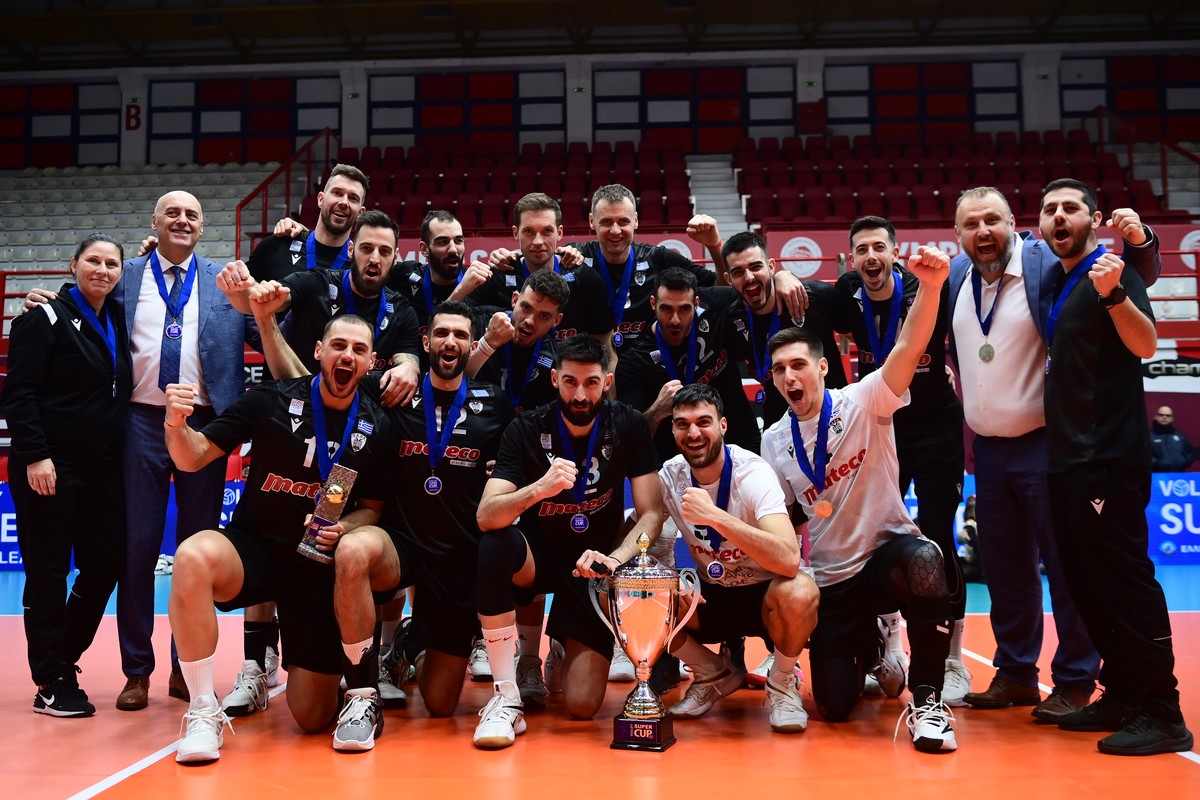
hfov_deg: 58.7
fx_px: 1067
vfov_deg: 41.1
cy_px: 400
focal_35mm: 32
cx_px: 600
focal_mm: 32
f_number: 3.2
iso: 2500
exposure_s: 1/1000
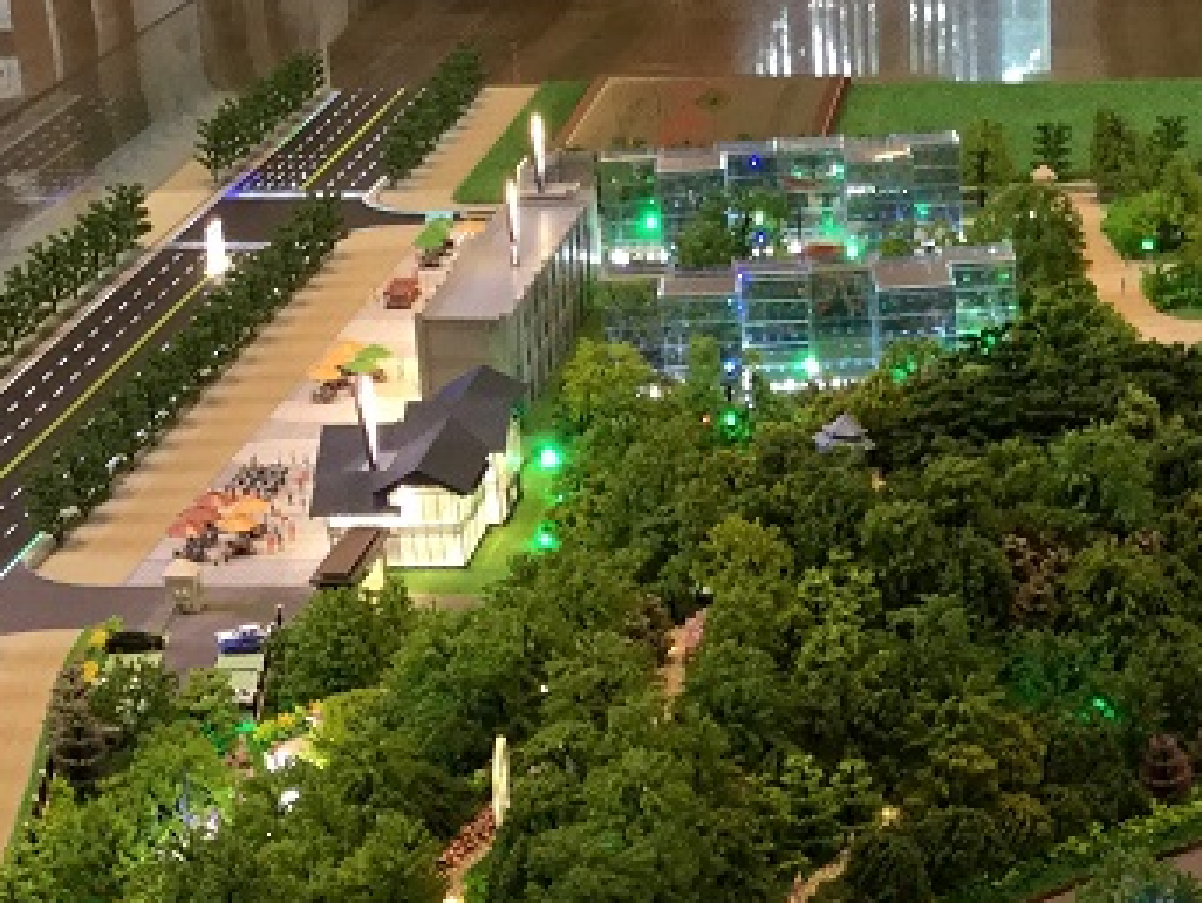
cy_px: 1230
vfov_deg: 16.0
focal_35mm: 87
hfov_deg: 22.3
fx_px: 3023
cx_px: 886
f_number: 2.4
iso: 80
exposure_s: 1/33
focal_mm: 3.3
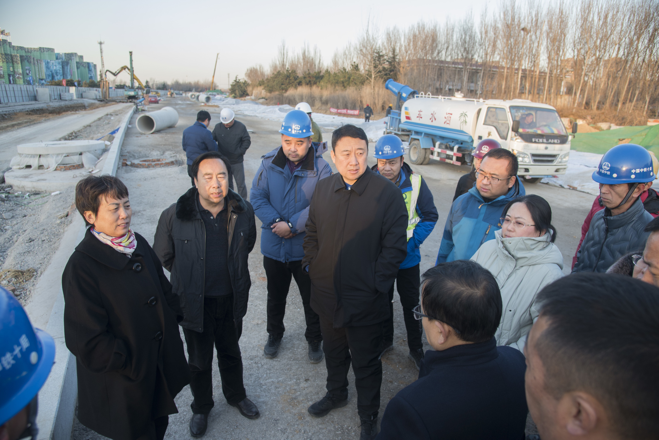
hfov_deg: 73.7
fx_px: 439
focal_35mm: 24
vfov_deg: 53.2
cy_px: 220
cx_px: 330
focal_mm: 24
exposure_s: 1/80
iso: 320
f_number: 5
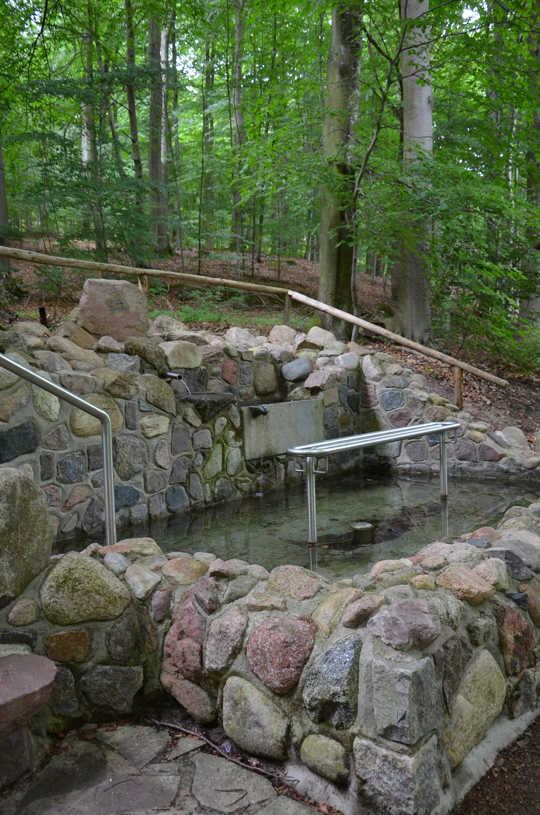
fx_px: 746
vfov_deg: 57.3
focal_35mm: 33
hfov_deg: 39.8
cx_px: 270
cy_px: 408
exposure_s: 1/60
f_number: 3.8
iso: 800
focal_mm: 22
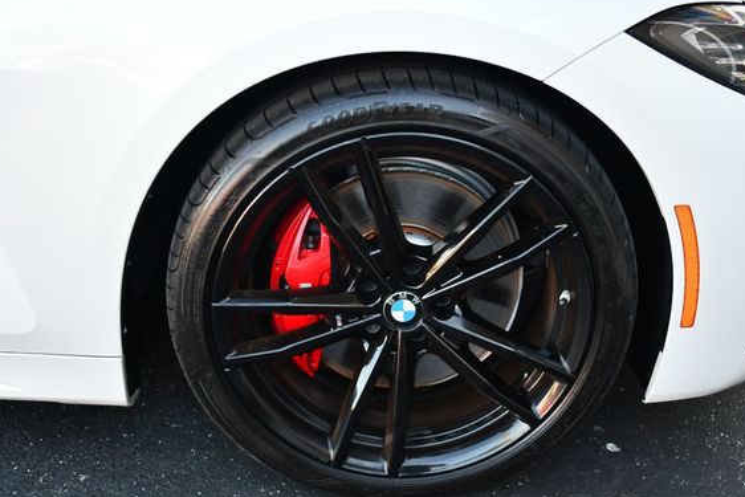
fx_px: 849
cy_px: 265
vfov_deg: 32.6
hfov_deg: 47.4
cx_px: 382
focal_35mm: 41
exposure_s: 1/250
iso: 450
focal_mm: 18
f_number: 3.5
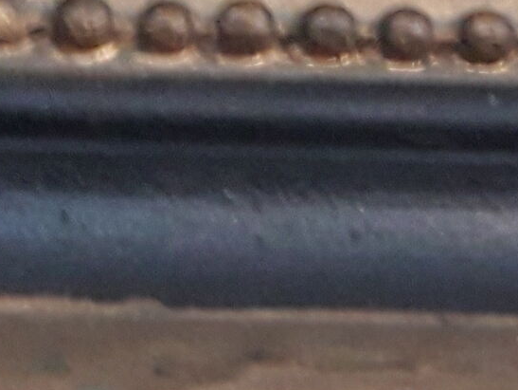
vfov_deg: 8.8
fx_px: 2411
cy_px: 704
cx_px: 517
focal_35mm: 161
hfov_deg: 12.1
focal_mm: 3.6
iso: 250
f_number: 1.9
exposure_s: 1/25
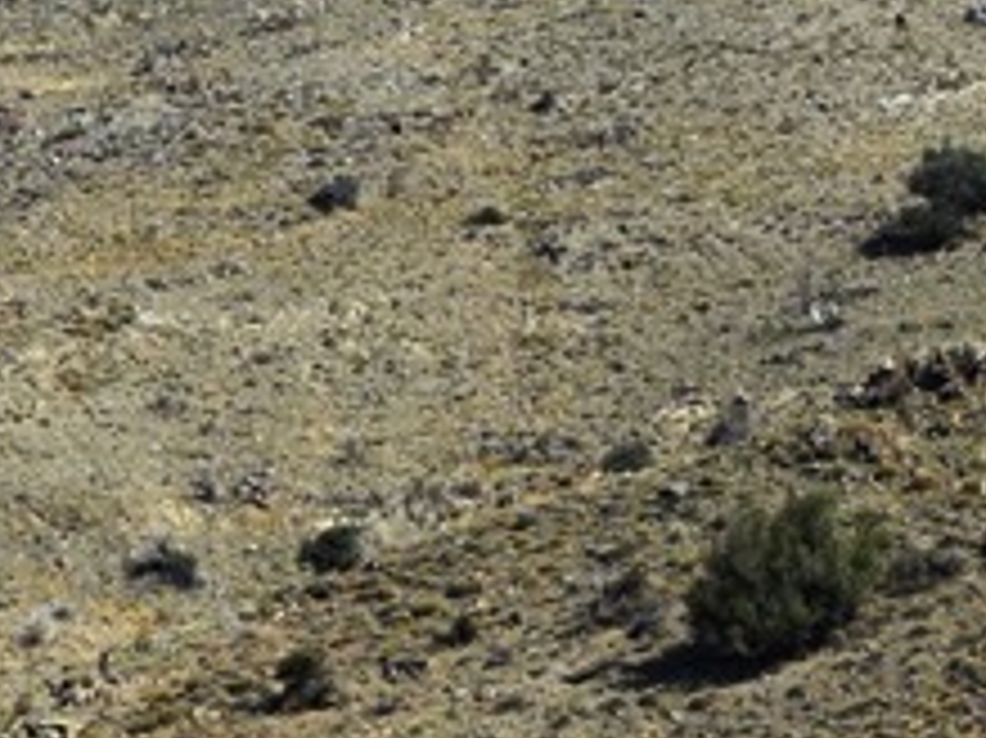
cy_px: 191
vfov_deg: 4.0
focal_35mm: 371
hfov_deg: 5.3
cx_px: -851
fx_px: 10569
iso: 200
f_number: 10
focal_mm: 55
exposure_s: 1/400
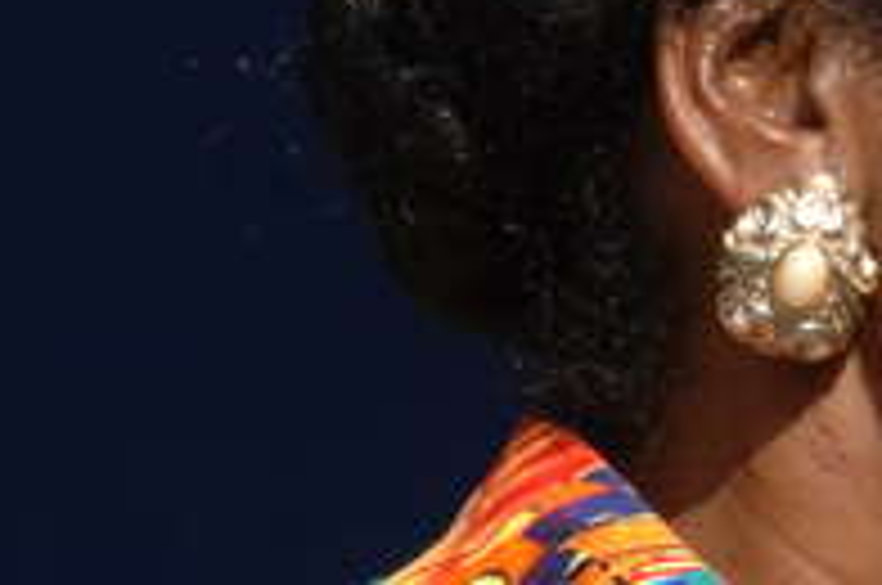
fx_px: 26197
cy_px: 340
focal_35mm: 1071
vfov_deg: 1.3
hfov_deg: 1.9
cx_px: 1422
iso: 400
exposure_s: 1/250
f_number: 13
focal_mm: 175
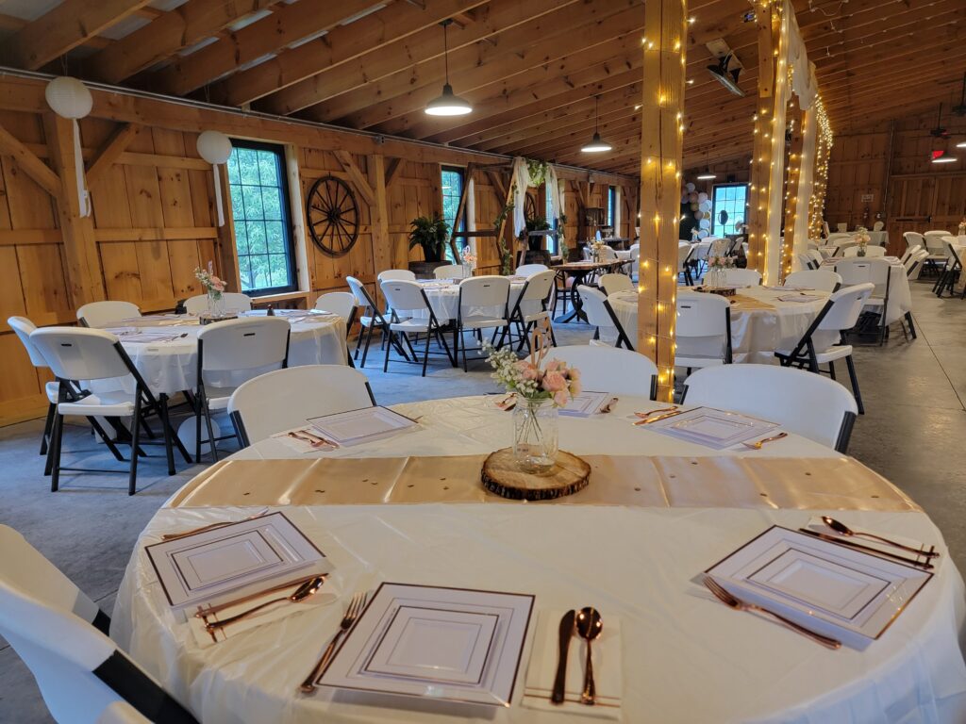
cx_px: 483
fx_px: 670
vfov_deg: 56.8
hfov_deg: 71.6
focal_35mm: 24
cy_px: 362
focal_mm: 6.7
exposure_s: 1/40
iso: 400
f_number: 1.8
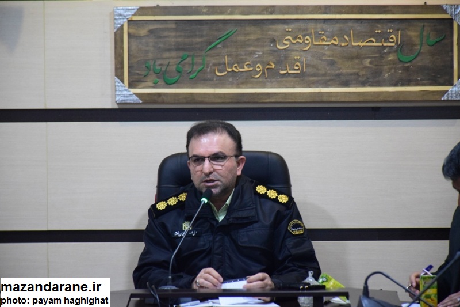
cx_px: 230
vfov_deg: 7.0
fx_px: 2491
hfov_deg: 10.6
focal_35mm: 195
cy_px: 154
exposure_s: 1/50
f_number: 5.6
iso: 3200
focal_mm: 130
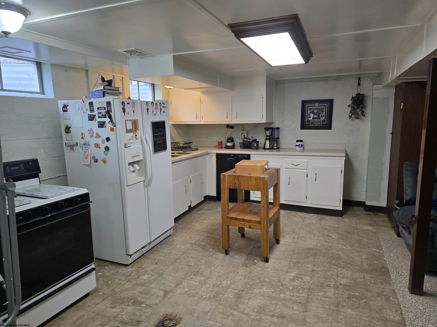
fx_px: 290
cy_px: 164
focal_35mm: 23
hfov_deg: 73.9
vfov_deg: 58.9
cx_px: 218
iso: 200
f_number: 1.7
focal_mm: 6.3
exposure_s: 1/120
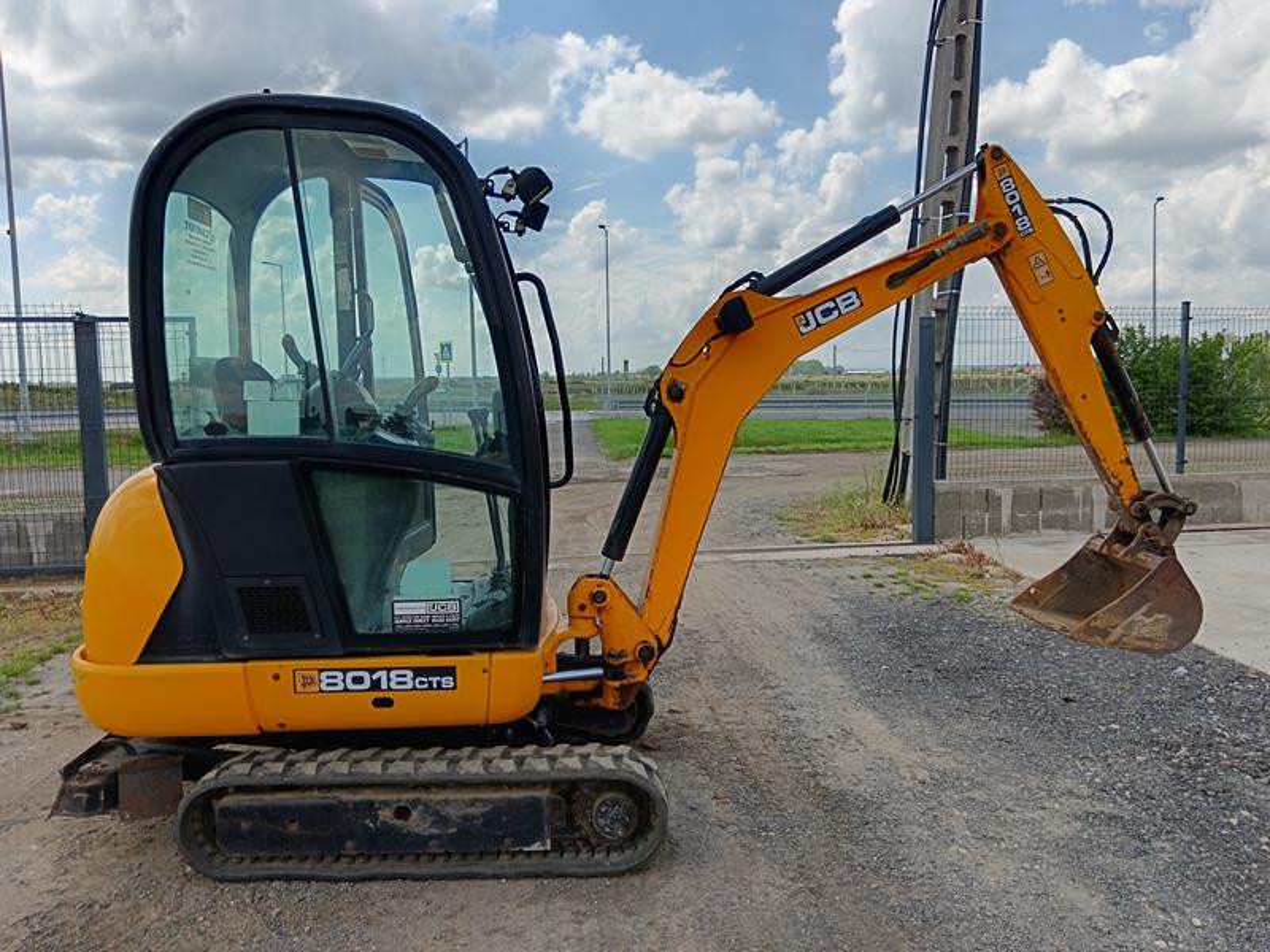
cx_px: 635
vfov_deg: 51.4
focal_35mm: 27
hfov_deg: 65.3
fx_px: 991
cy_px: 476
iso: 100
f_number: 1.9
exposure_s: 1/777
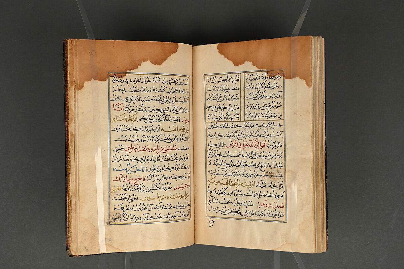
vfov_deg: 23.8
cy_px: 134
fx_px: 640
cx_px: 202
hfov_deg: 35.1
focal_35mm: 57
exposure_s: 1/30
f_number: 13
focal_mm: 57
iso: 250
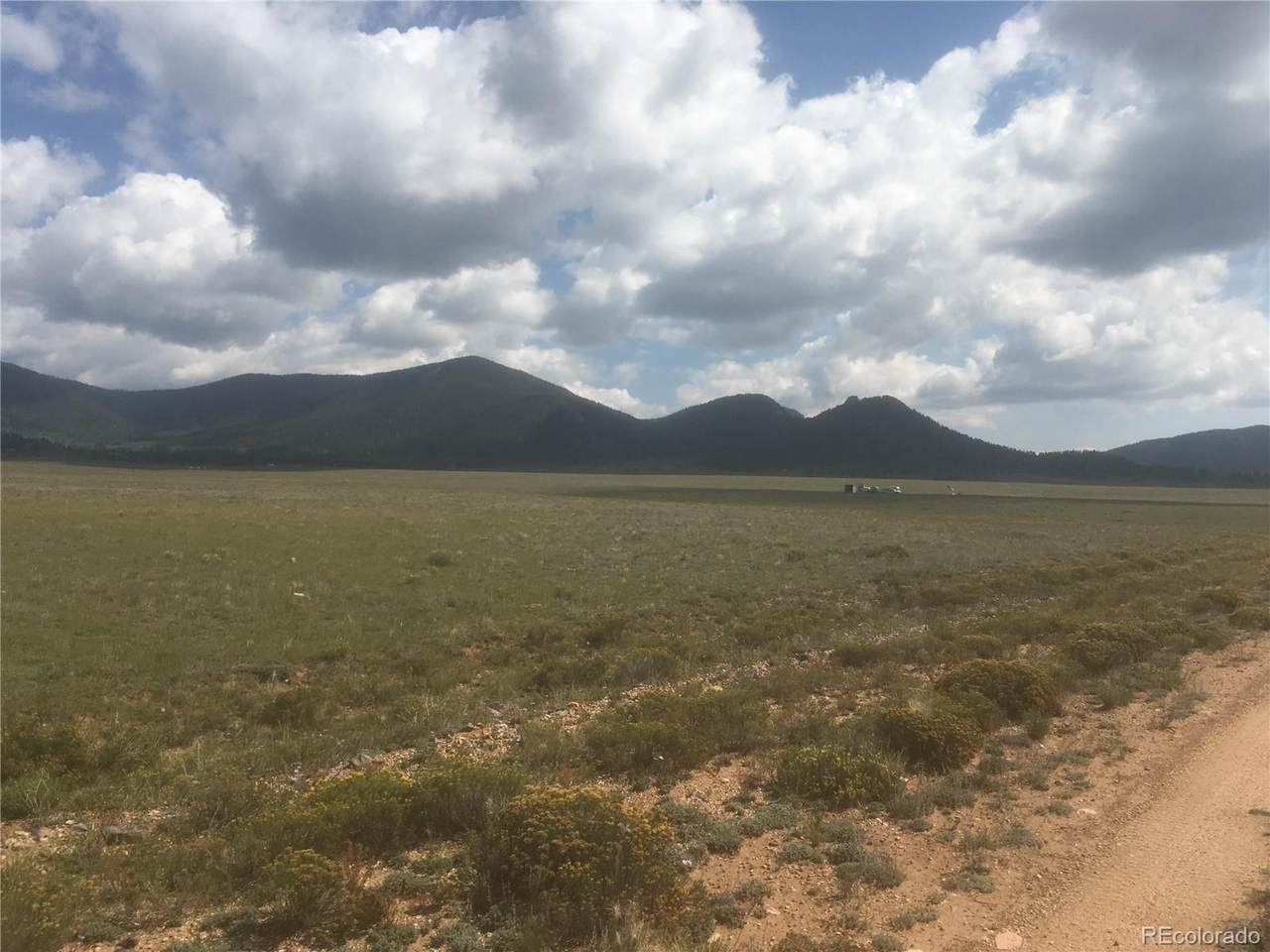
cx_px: 635
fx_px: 1064
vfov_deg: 48.2
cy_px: 476
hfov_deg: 61.7
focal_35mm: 29
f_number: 2.2
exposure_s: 1/2564
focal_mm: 4.15
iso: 25
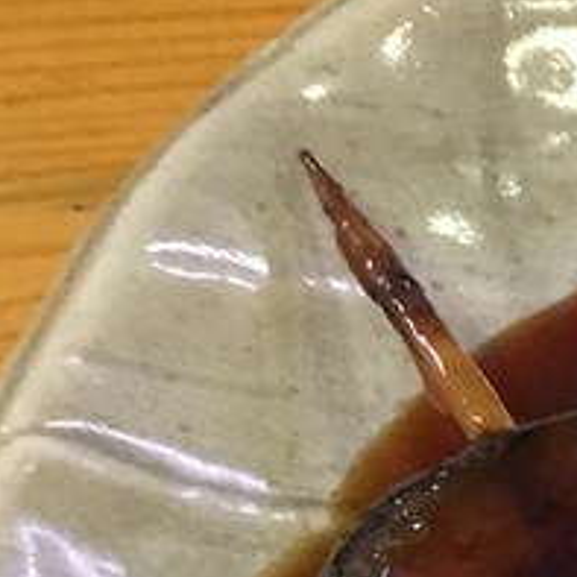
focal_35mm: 156
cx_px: 1705
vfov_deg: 11.2
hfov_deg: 9.1
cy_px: 489
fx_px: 2942
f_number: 2.2
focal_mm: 4.15
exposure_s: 1/30
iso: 200
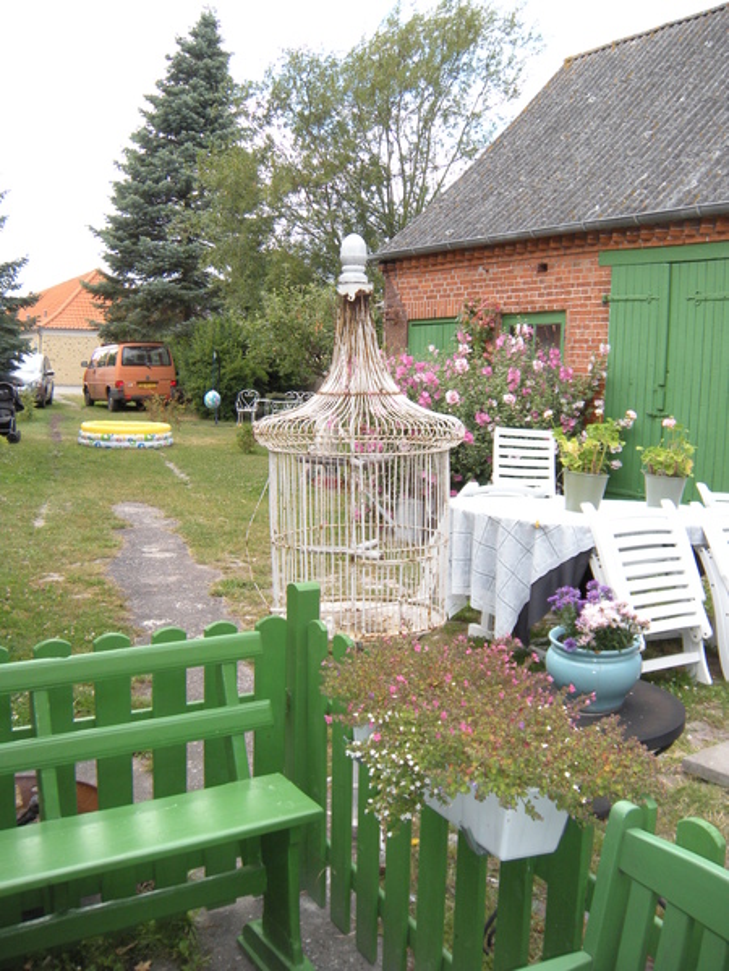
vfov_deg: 52.6
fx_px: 983
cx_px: 364
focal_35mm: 35
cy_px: 486
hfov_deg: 40.7
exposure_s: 1/153
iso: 89
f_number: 3.8
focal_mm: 5.9
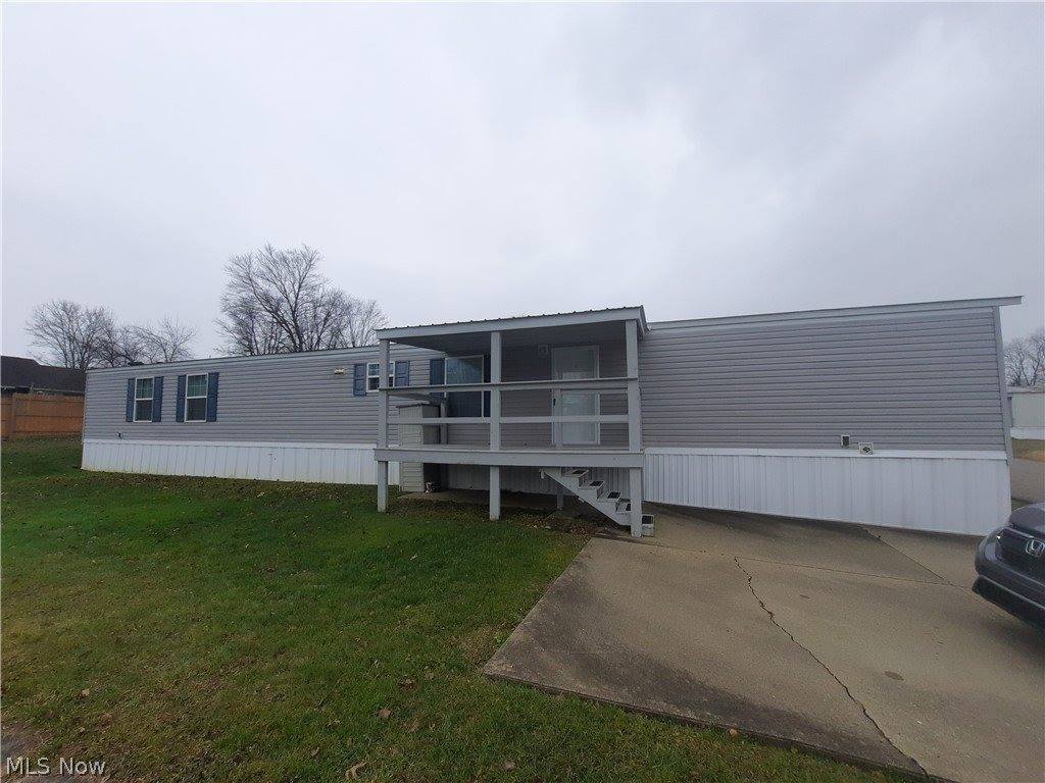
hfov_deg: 106.2
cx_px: 522
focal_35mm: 13
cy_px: 392
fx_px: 392
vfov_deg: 89.9
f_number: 2.2
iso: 40
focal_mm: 1.74
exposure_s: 1/136
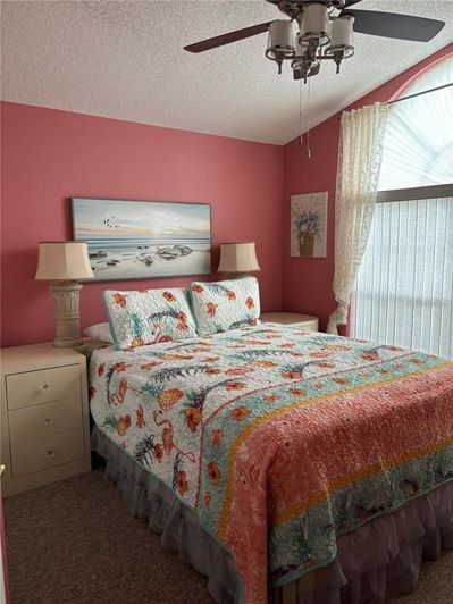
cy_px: 302
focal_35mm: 26
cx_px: 226
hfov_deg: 53.1
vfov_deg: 67.3
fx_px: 454
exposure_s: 1/60
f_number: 1.6
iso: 160
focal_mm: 5.96
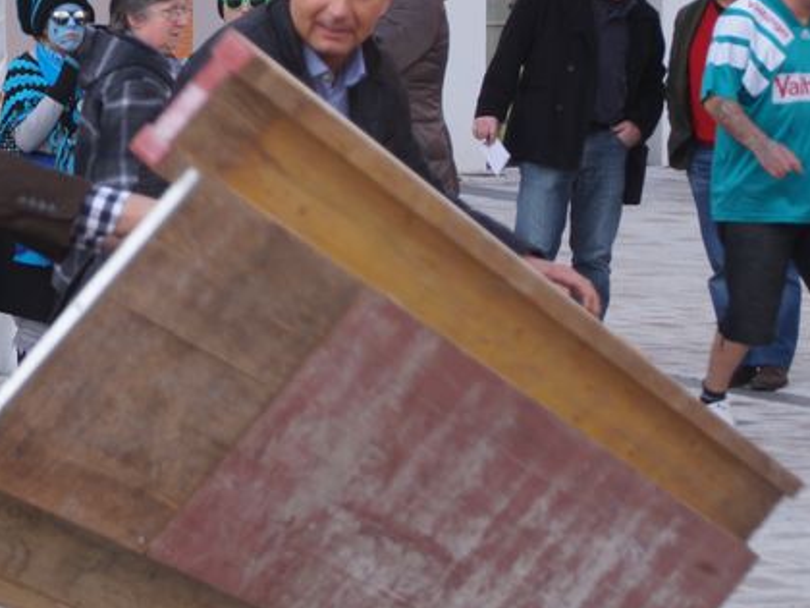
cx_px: -8
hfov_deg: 10.2
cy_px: 128
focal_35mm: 193
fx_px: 4520
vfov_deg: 7.7
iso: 200
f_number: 5
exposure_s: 1/160
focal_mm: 55
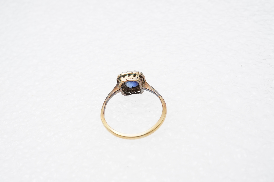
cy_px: 91
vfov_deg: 29.9
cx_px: 137
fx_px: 342
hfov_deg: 43.6
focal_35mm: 45
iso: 800
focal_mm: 30
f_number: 22
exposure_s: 1/100
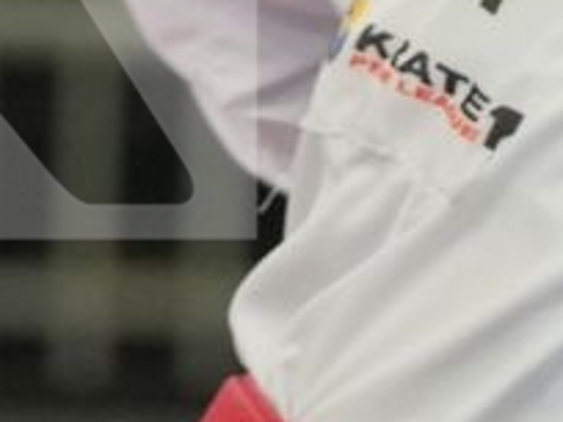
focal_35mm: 1963
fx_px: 31927
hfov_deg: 1.0
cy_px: -11
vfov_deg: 0.8
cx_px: 936
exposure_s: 1/1000
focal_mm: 154
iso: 1600
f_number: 2.8
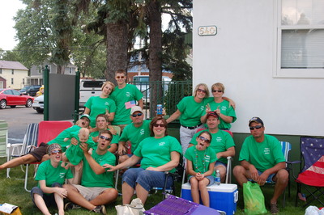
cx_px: 162
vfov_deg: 31.8
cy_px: 108
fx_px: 378
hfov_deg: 46.4
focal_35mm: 42
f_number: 6.3
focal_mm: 28
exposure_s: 1/160
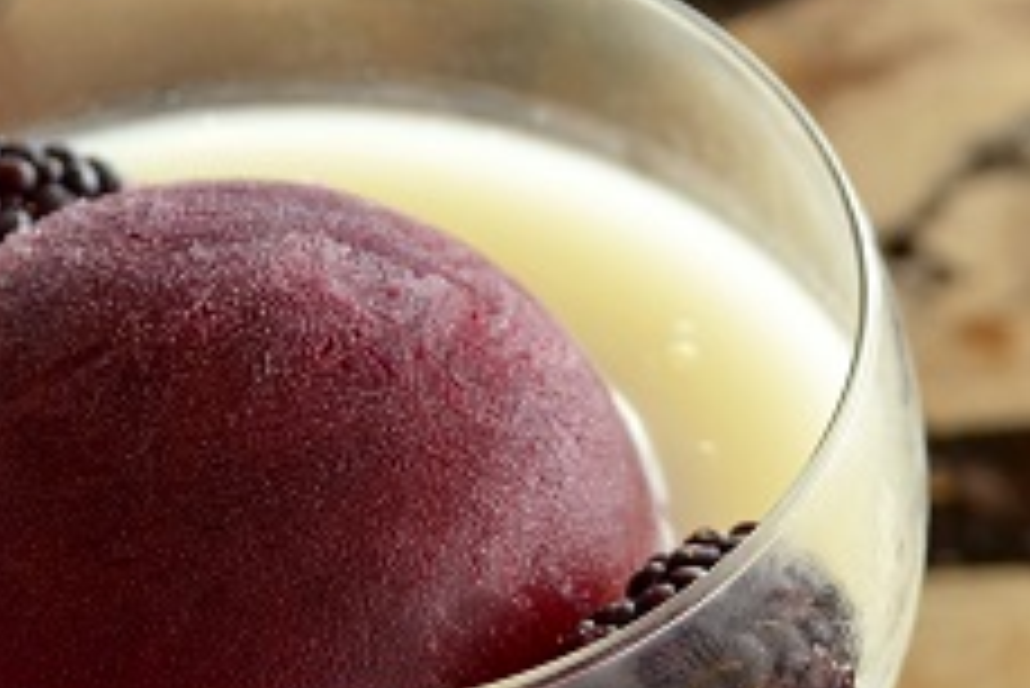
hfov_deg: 16.0
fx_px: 3636
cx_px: 778
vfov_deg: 10.8
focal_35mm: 127
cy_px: 499
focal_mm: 24
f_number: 5
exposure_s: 1/25
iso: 200
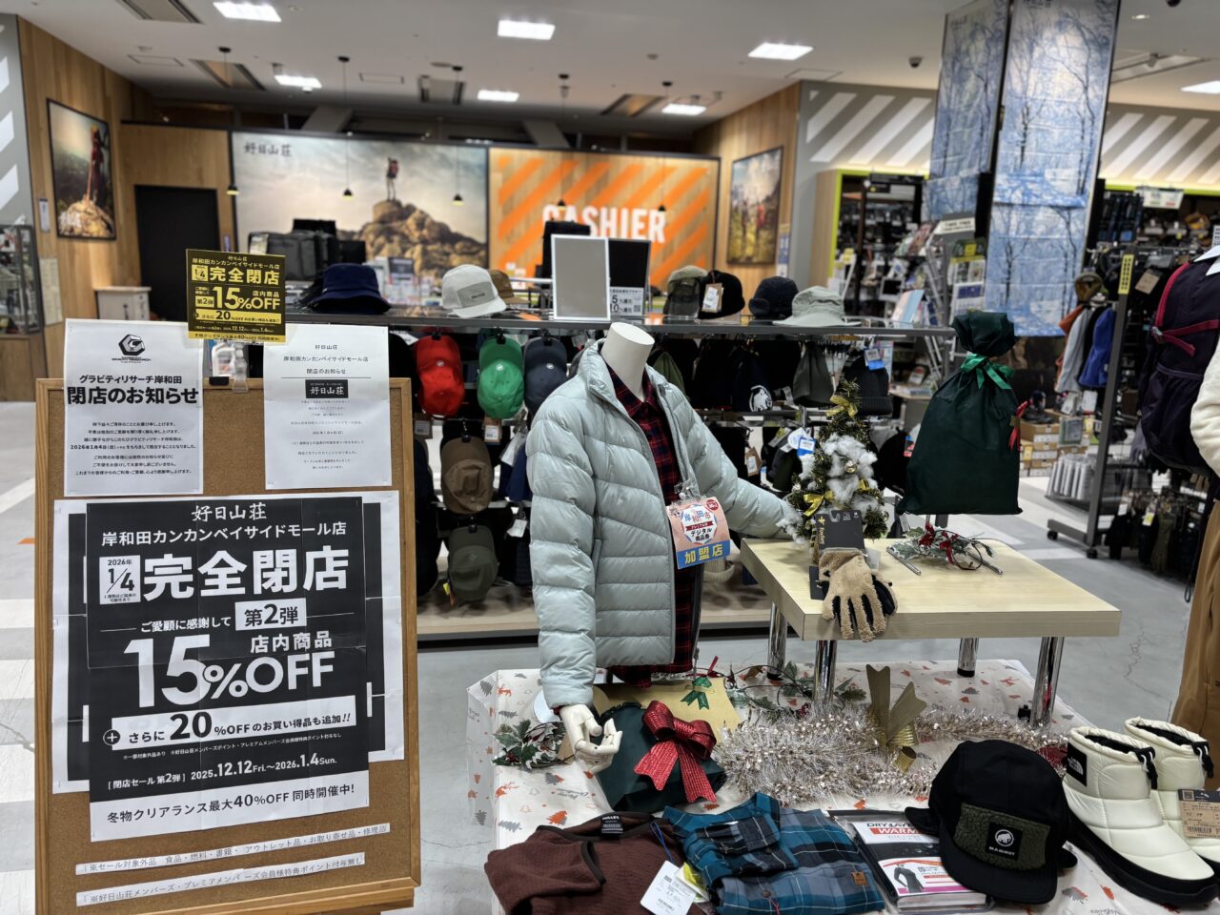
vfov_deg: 53.1
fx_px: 916
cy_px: 458
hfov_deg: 67.3
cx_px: 610
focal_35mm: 26
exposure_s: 1/120
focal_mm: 5.96
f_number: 1.6
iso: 80
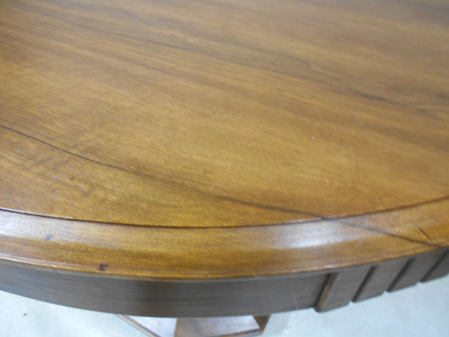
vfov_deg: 53.1
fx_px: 337
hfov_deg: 67.3
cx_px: 224
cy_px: 168
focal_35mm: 26
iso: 400
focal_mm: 4.6
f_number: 3.2
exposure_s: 1/8
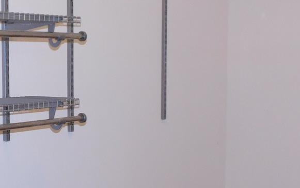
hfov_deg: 28.3
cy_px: 111
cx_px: 33
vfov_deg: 18.6
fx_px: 572
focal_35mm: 70
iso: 200
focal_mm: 4.3
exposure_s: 1/30
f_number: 3.3
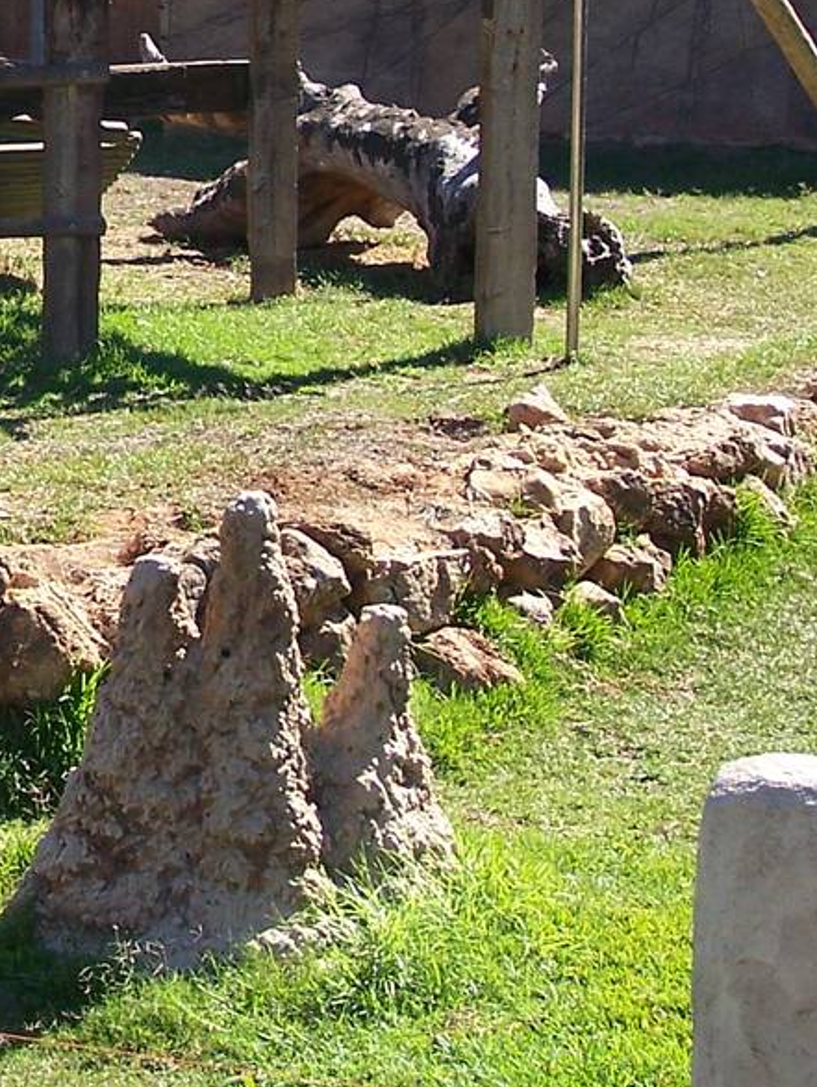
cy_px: 107
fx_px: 4369
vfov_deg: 14.1
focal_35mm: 139
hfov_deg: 10.4
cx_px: -256
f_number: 3
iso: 80
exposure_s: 1/500
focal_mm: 8.5
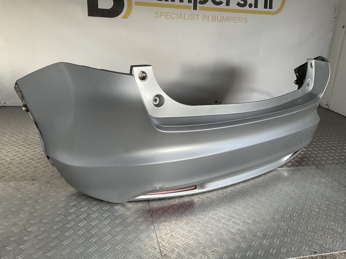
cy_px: 130
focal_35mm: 29
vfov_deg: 48.2
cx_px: 173
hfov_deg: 61.7
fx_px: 290
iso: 25
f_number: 1.8
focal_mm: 3
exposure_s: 1/120
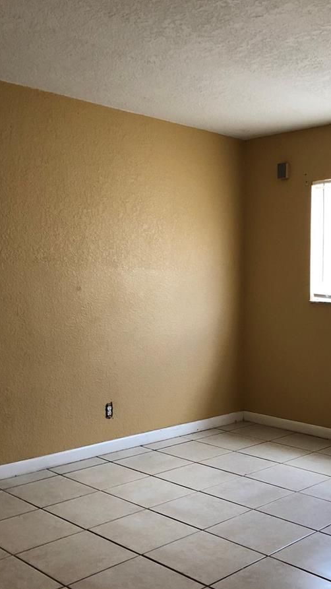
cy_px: 276
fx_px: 640
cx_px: 177
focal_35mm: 41
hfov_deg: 29.0
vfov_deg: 49.4
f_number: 1.8
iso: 40
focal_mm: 4
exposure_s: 1/30
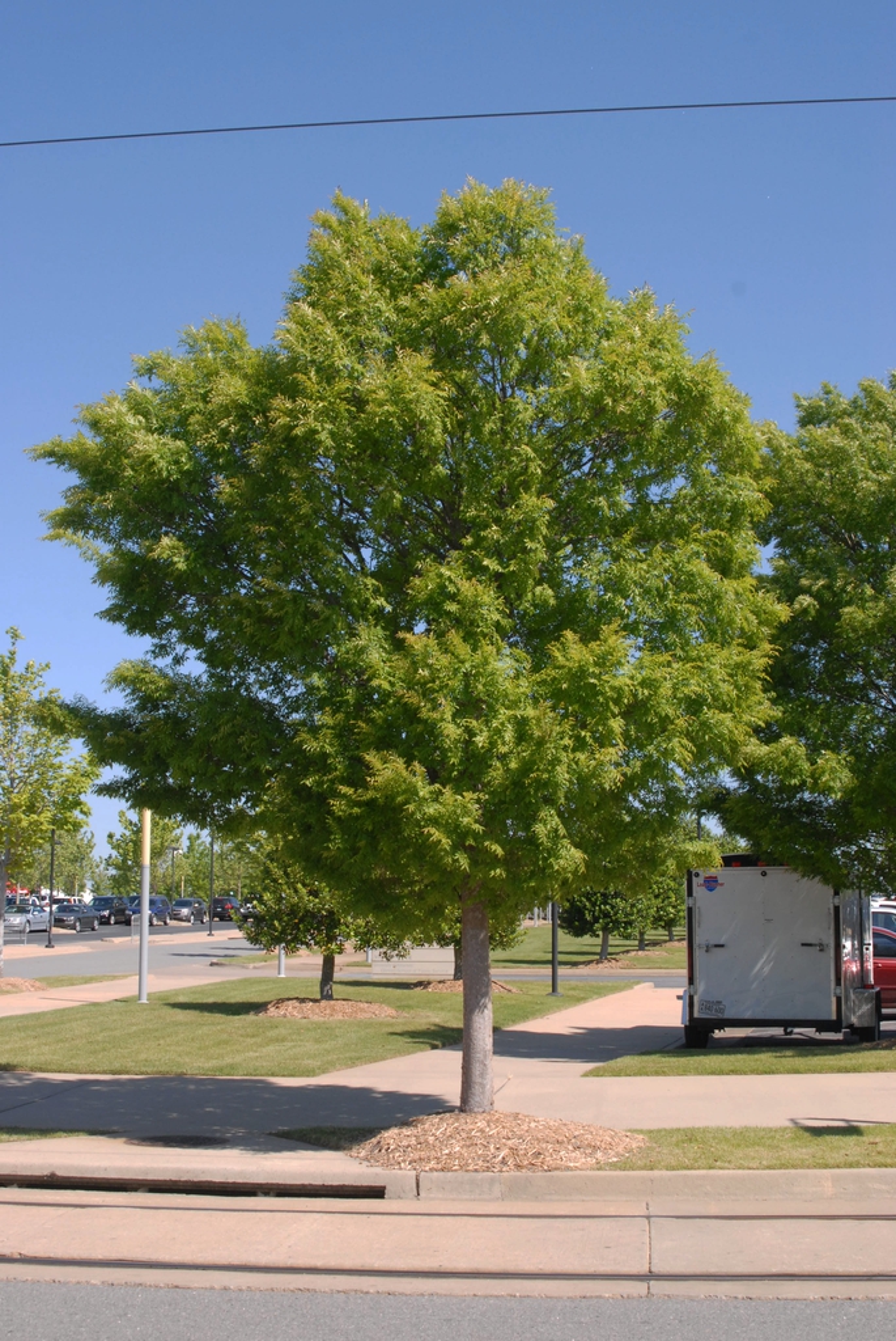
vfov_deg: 46.4
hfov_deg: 32.0
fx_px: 1564
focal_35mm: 42
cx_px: 448
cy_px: 670
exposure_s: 1/320
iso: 400
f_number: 9
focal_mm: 28
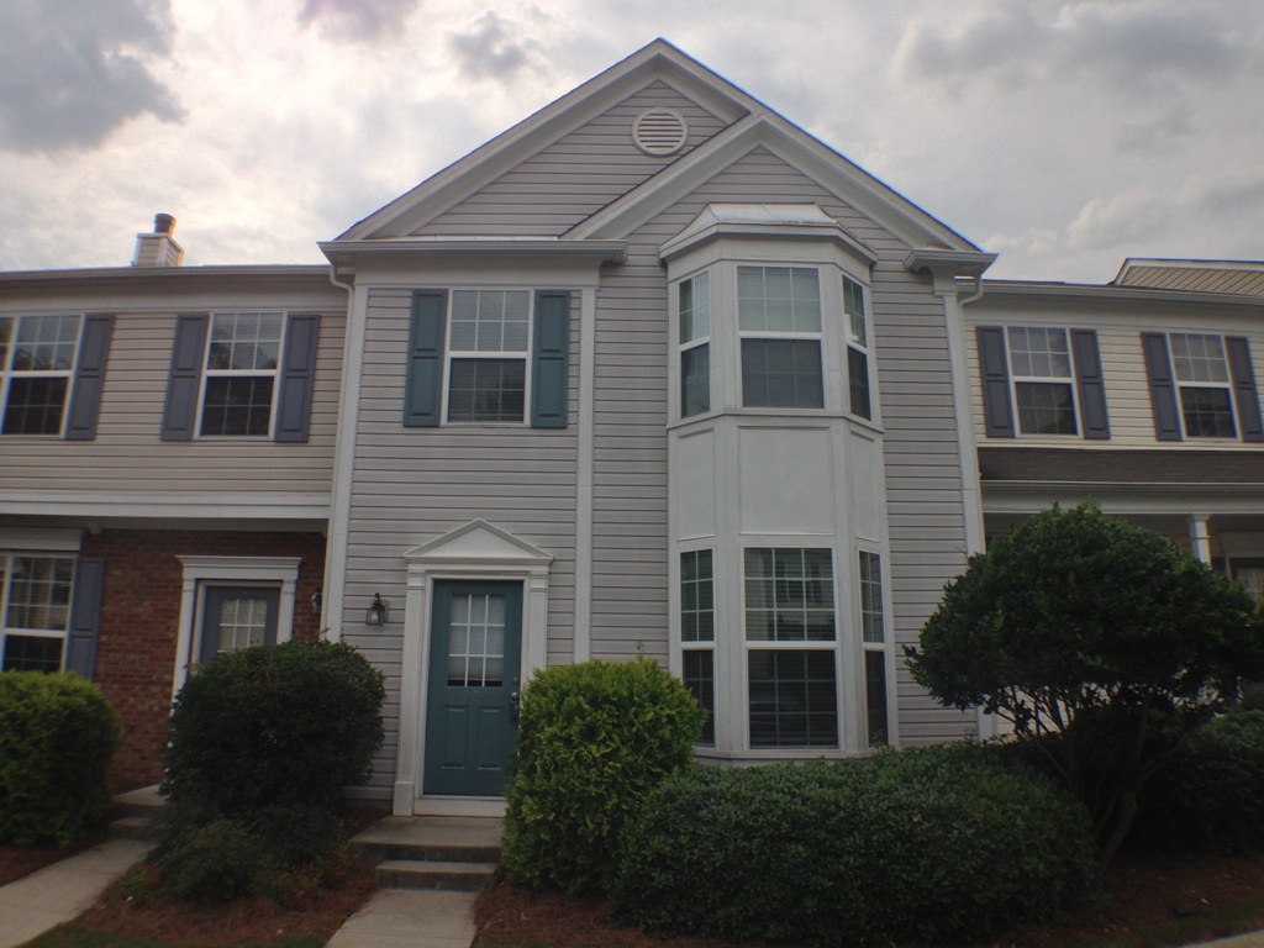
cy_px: 474
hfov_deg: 55.4
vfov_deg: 42.9
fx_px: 1205
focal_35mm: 33
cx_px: 632
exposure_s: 1/1427
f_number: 2.4
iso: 50
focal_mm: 4.13
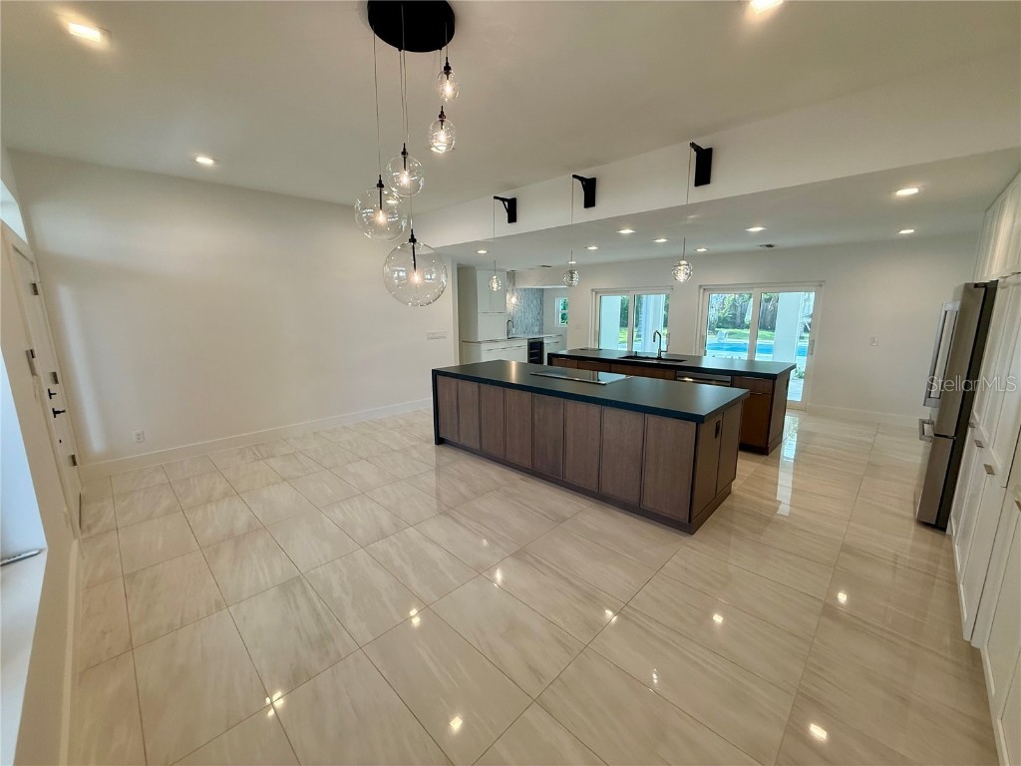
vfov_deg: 85.7
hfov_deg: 102.1
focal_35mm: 14
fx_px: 413
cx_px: 510
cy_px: 383
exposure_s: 1/120
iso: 125
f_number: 2.2
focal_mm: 2.22
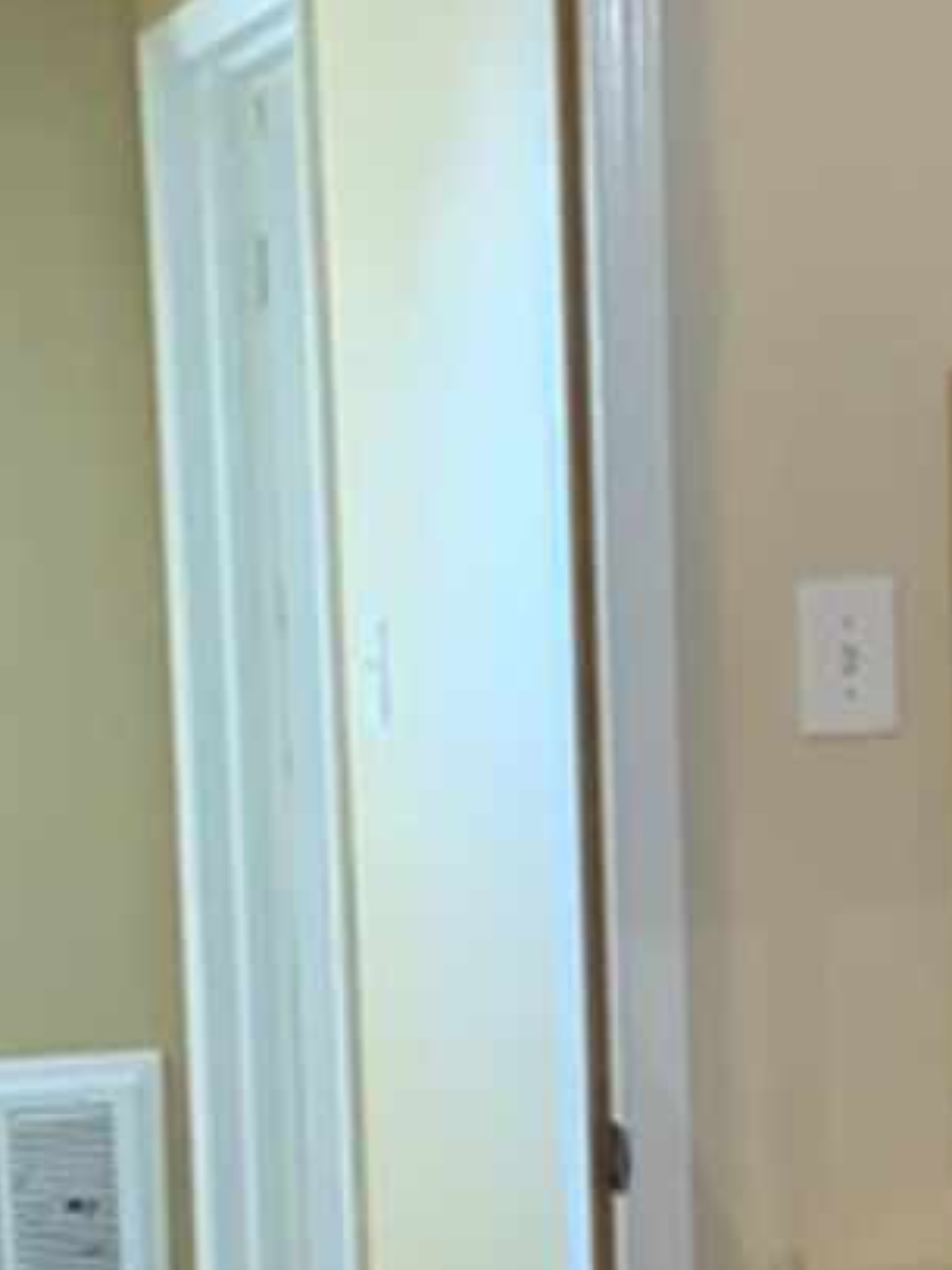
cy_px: 955
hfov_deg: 13.4
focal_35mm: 109
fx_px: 3999
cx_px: 893
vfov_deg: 17.9
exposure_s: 1/40
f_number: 1.8
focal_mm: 4.25
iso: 320
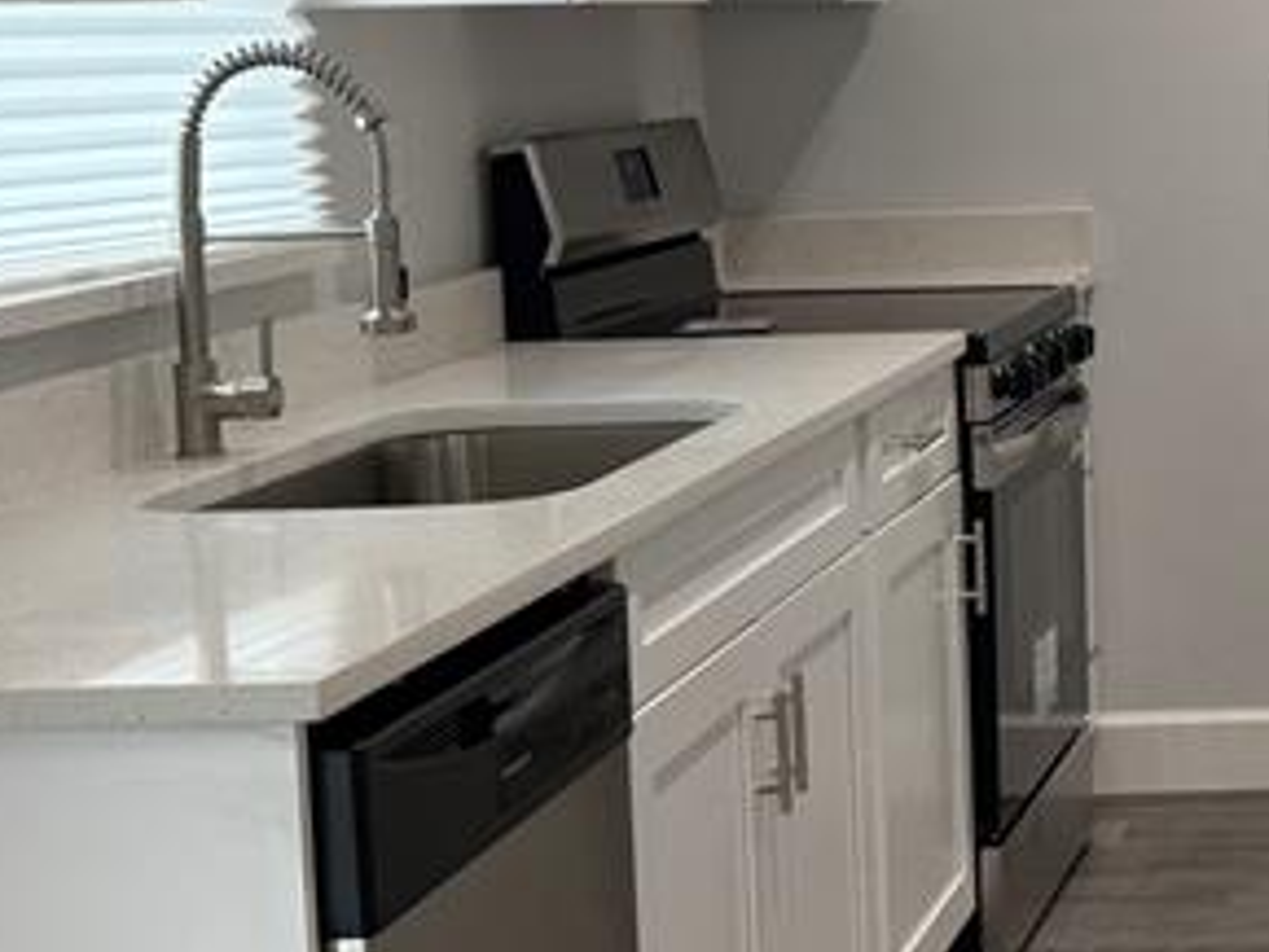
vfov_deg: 17.3
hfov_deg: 21.4
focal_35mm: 85
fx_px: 3117
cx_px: 1515
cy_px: 259
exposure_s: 1/120
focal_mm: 6.76
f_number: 1.78
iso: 100
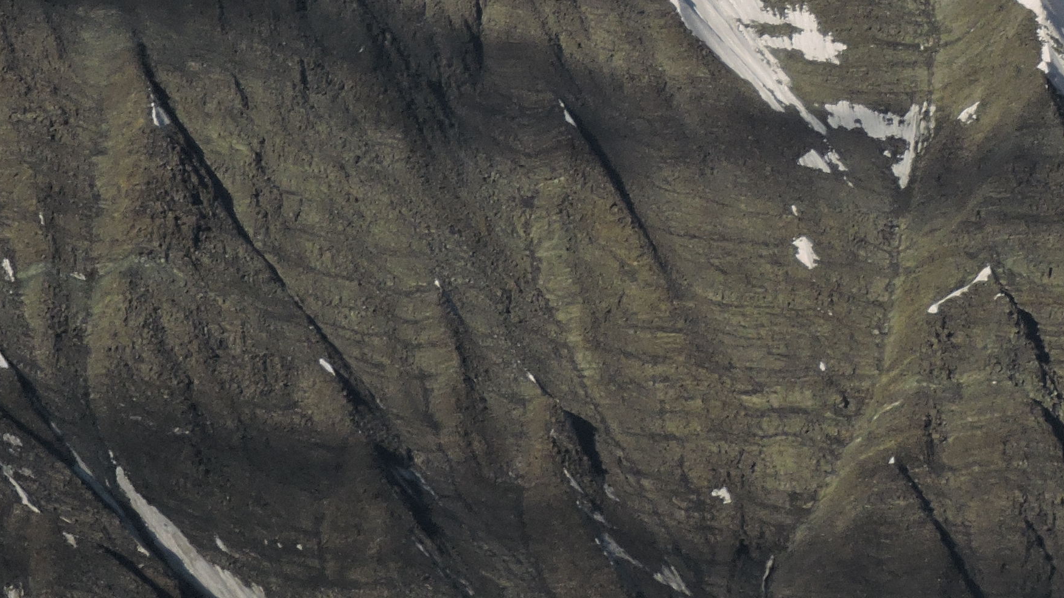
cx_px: 1127
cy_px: -156
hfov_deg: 4.2
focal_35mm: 517
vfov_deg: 2.3
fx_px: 14585
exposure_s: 1/1000
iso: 100
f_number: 5.3
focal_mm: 32.2
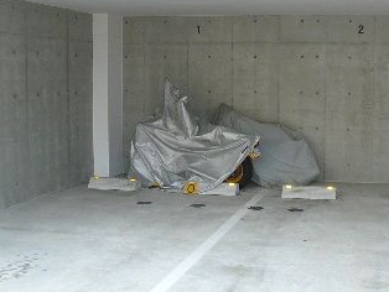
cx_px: 285
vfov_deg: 25.7
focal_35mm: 57
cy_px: 142
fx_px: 641
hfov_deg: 33.2
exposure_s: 1/200
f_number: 2.8
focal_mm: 4.6
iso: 100
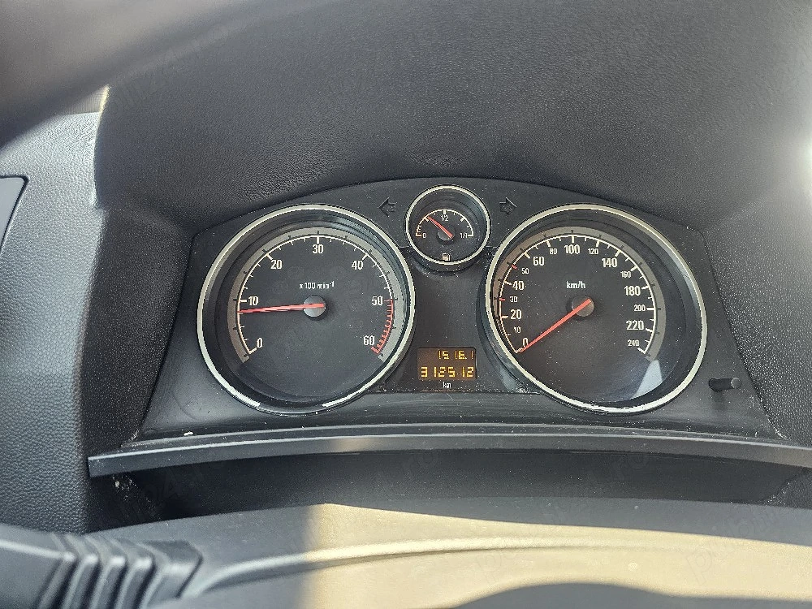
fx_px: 540
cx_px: 406
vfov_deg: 58.9
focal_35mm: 23
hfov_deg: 73.9
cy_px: 304
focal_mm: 6.3
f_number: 1.7
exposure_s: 1/101
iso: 200
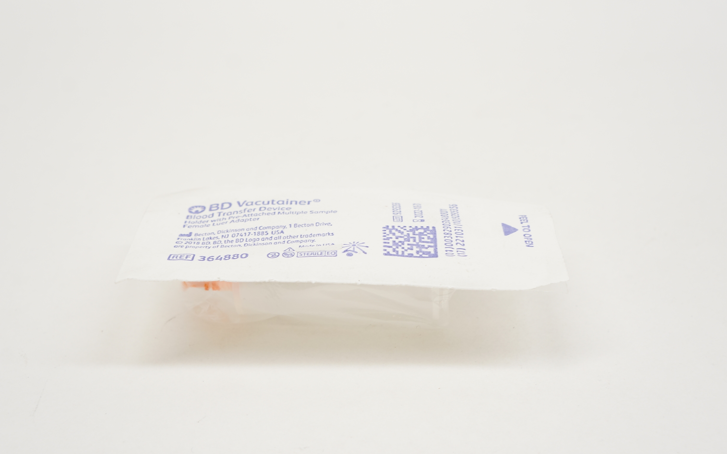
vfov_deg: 27.1
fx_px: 941
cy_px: 241
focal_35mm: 48
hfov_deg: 42.2
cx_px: 363
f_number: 7.1
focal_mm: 31
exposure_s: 1/50
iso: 400
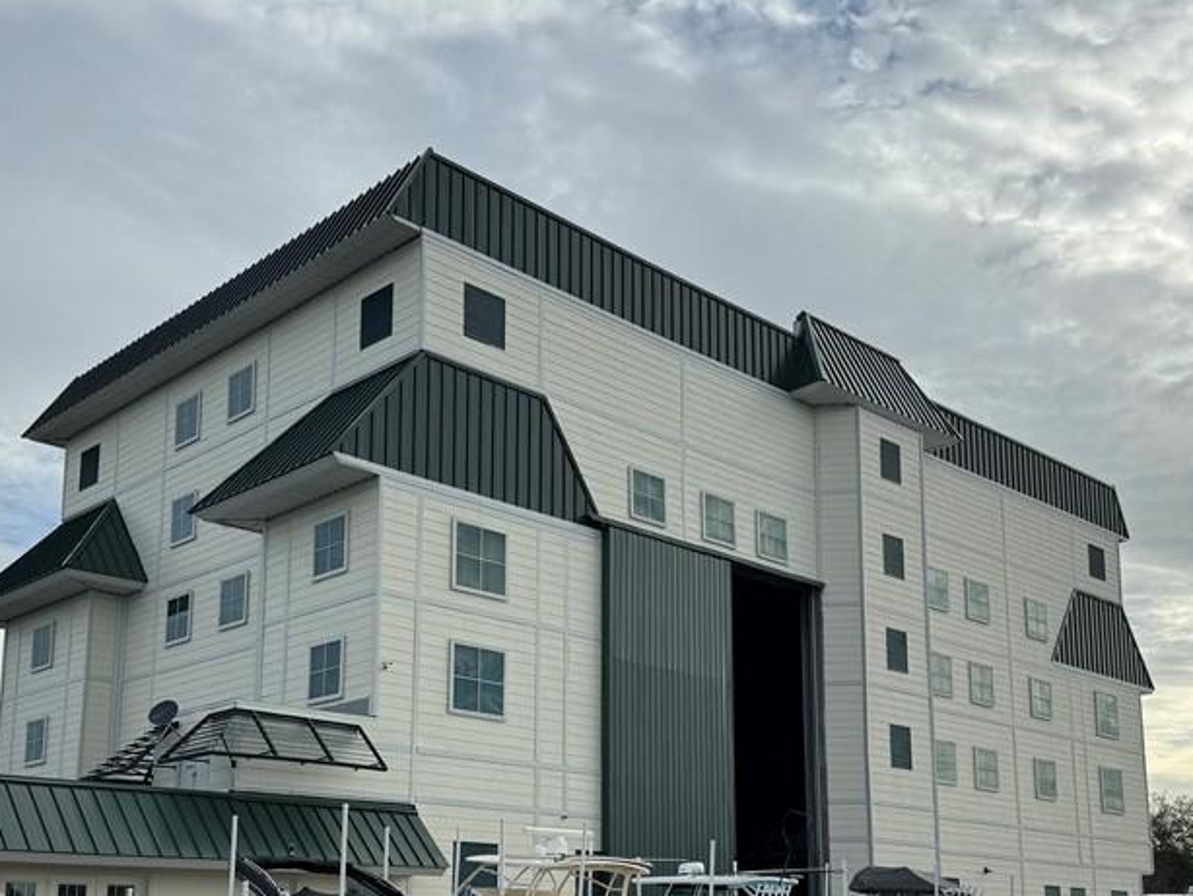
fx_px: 1379
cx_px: 567
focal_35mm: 40
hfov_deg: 46.8
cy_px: 694
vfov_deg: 35.0
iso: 80
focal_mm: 6.76
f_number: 1.78
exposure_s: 1/4673
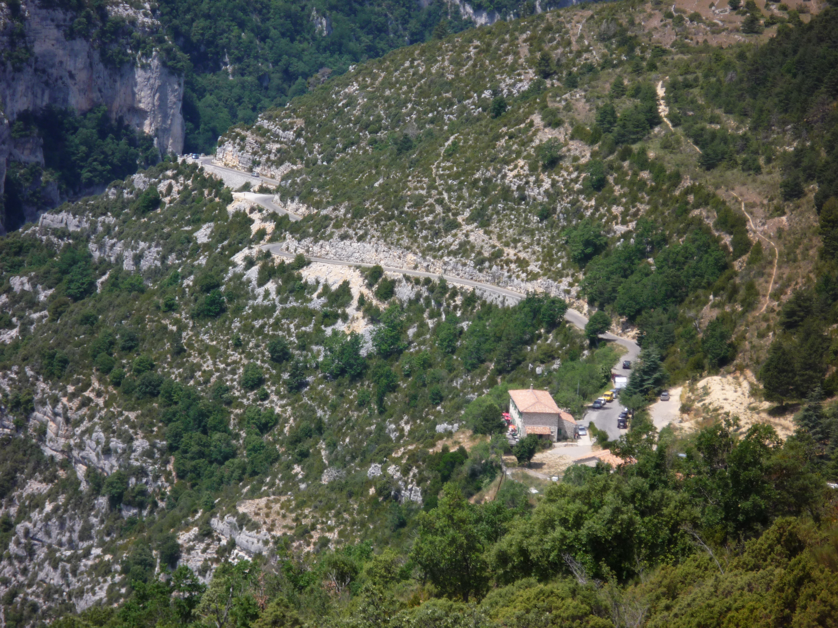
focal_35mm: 150
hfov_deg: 13.2
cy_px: 314
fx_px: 3631
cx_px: 419
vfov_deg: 9.9
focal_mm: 26
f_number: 5.9
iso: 100
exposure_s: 1/250
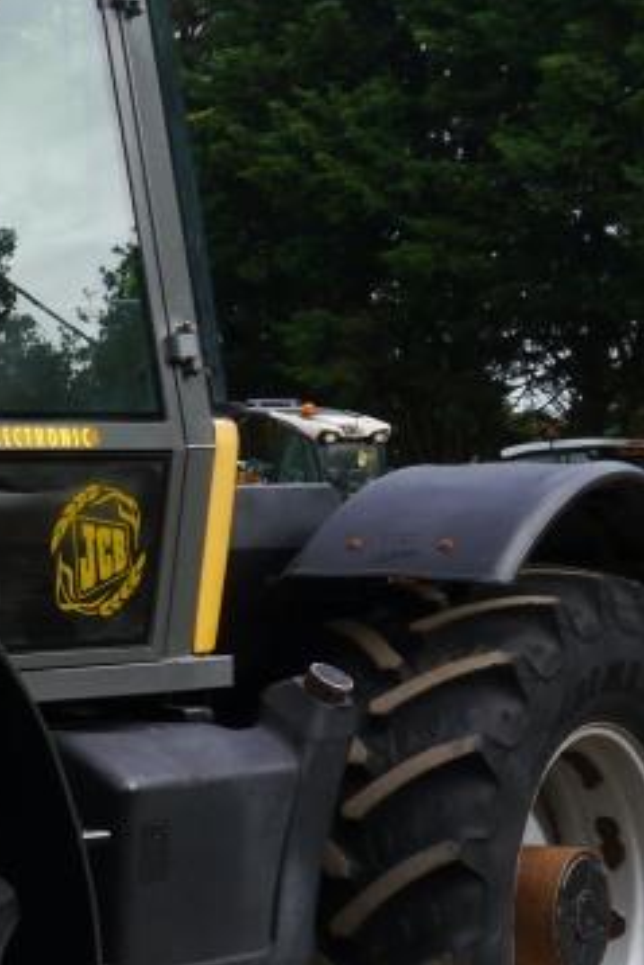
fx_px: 3351
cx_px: -560
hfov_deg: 10.3
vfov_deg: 16.3
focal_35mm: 125
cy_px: 666
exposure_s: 1/200
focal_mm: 21
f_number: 6.3
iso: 160
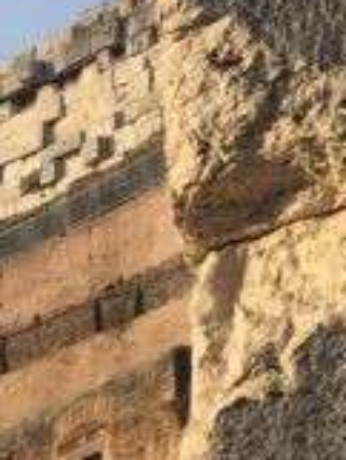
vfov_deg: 10.1
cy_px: 874
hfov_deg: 7.4
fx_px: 2449
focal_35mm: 184
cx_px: -598
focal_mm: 4.15
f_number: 2.2
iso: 25
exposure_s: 1/693
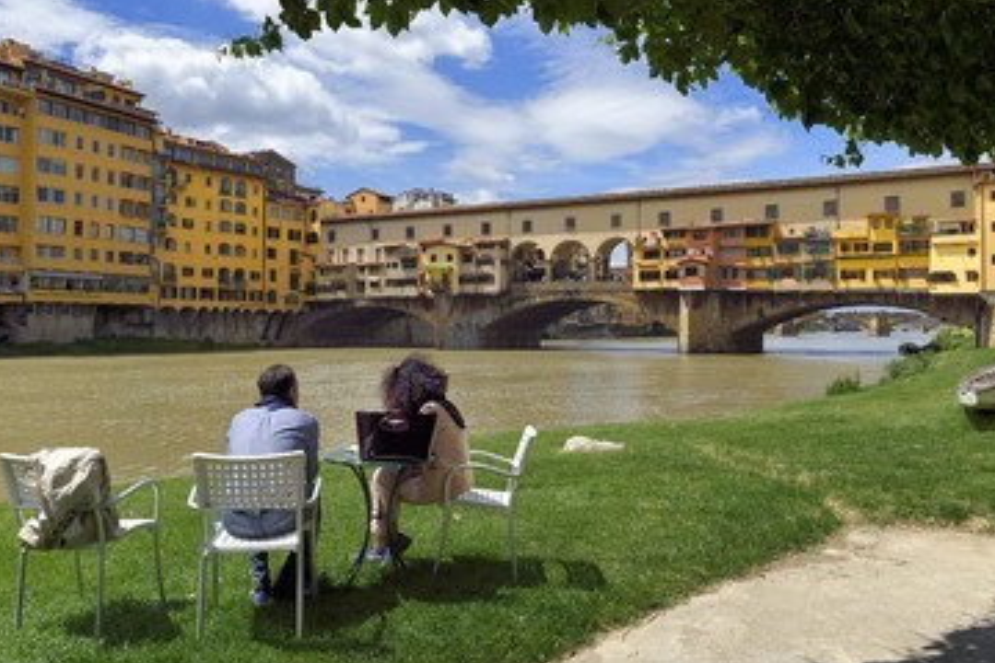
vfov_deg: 46.4
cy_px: 309
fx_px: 774
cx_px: 544
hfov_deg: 65.3
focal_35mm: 28
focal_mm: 24
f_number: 13
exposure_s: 1/250
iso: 200
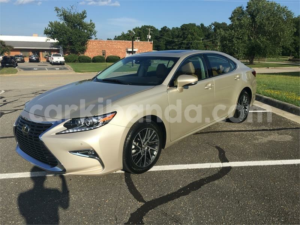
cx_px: 150
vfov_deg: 48.2
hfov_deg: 61.7
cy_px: 112
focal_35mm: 29
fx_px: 251
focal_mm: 4.15
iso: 32
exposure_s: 1/2083
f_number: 2.2
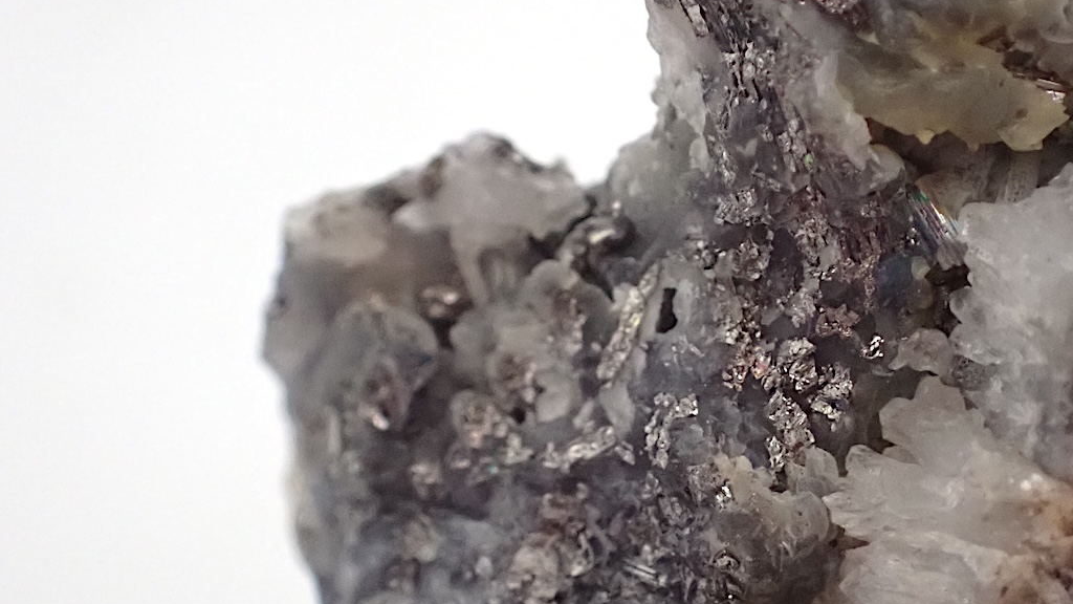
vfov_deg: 9.1
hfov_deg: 16.1
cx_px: 638
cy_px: 412
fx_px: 3784
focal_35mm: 133
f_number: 4.9
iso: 1600
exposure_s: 1/50
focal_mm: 18
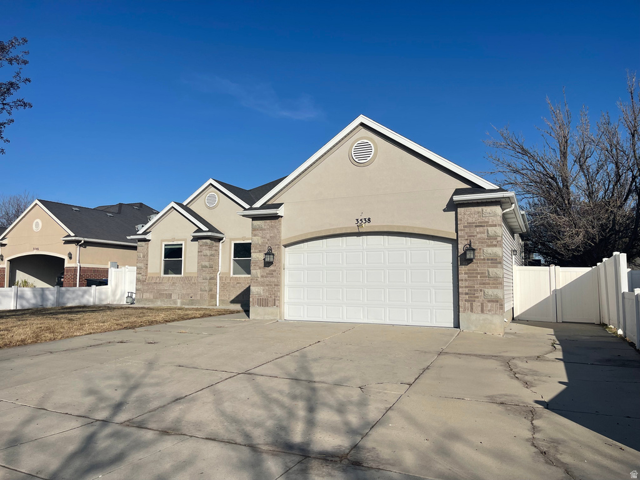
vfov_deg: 54.9
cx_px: 320
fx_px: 462
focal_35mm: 25
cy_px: 240
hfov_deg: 69.4
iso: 32
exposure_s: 1/8547
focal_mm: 5.1
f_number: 1.6
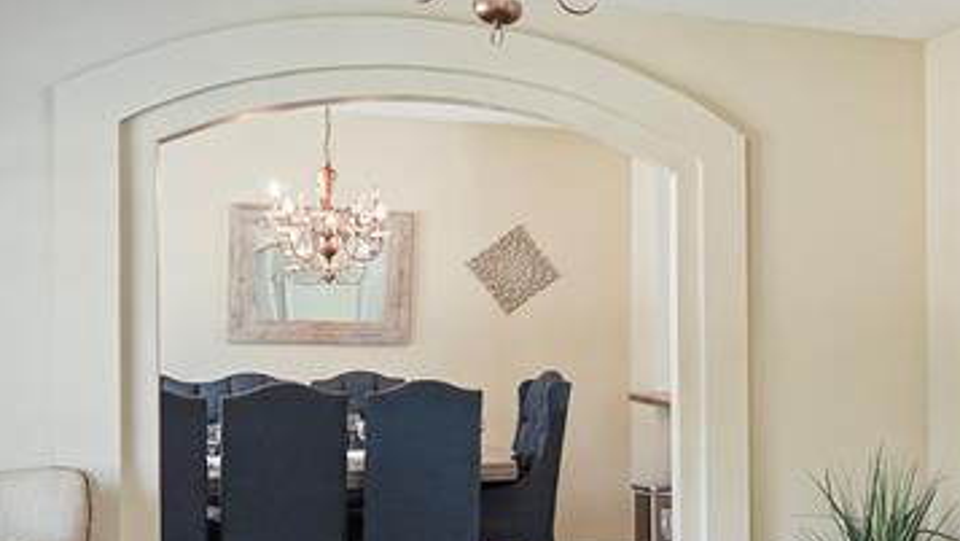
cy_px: 353
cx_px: 984
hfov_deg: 37.7
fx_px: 1222
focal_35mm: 48
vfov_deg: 24.8
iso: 200
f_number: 4
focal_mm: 16
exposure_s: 1/8
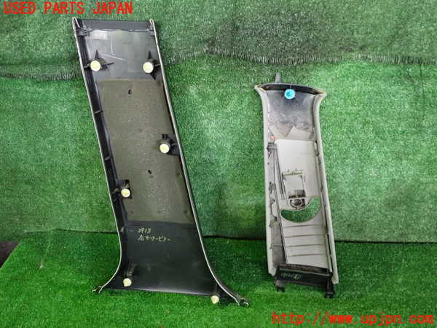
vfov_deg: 46.8
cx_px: 218
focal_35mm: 30
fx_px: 379
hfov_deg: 60.0
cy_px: 164
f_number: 2.3
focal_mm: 5.4
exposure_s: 1/30
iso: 800
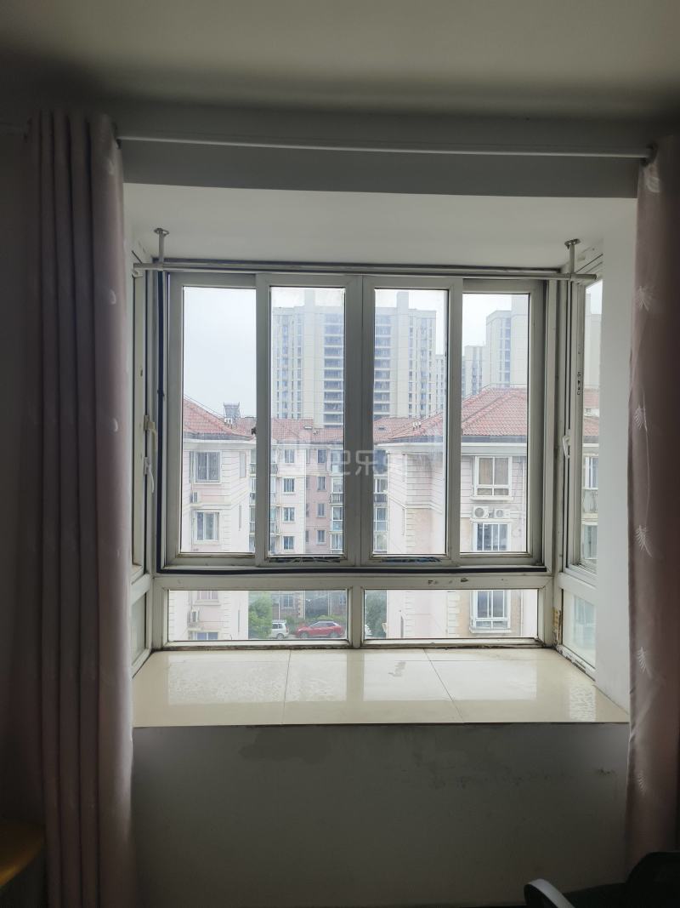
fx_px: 603
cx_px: 340
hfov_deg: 58.9
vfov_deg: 73.9
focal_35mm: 23
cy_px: 454
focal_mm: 5.5
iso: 72
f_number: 1.75
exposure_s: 1/584
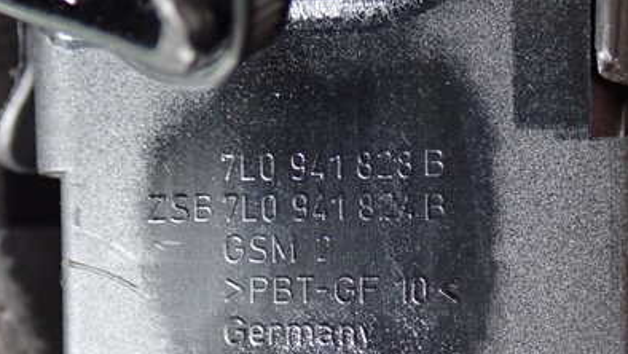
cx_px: 359
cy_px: 254
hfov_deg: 30.9
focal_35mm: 68
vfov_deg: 17.7
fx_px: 1133
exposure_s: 1/40
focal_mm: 7.31
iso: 640
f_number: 2.8
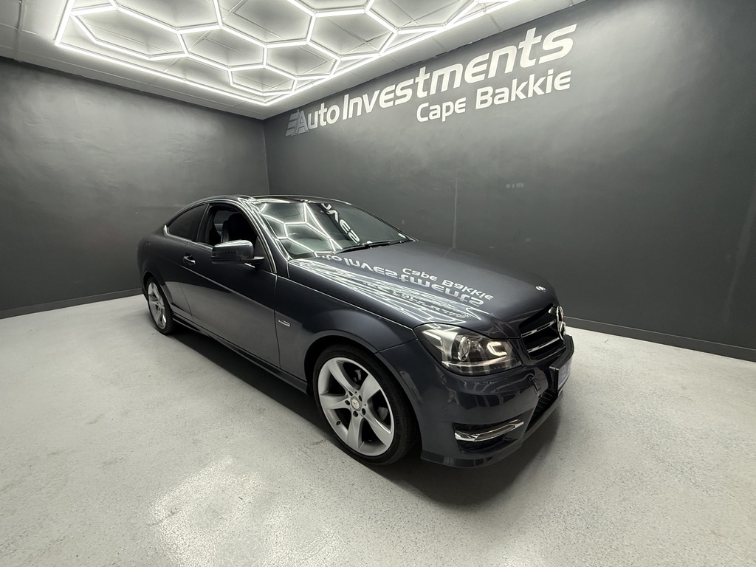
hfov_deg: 102.1
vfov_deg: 85.7
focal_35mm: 14
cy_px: 284
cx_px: 378
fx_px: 306
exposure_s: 1/100
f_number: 2.2
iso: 400
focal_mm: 2.22
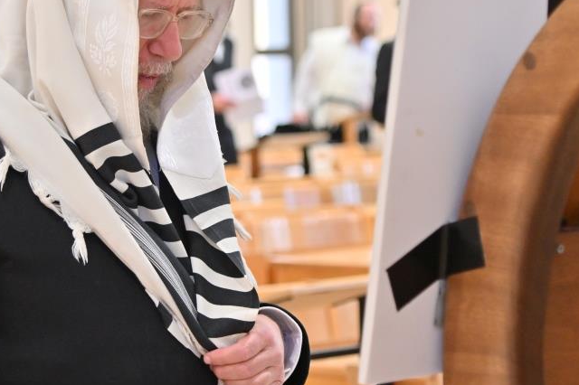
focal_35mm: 168
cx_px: 178
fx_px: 2700
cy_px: 155
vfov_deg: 8.2
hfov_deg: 12.2
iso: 1000
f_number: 4
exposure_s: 1/250
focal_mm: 70
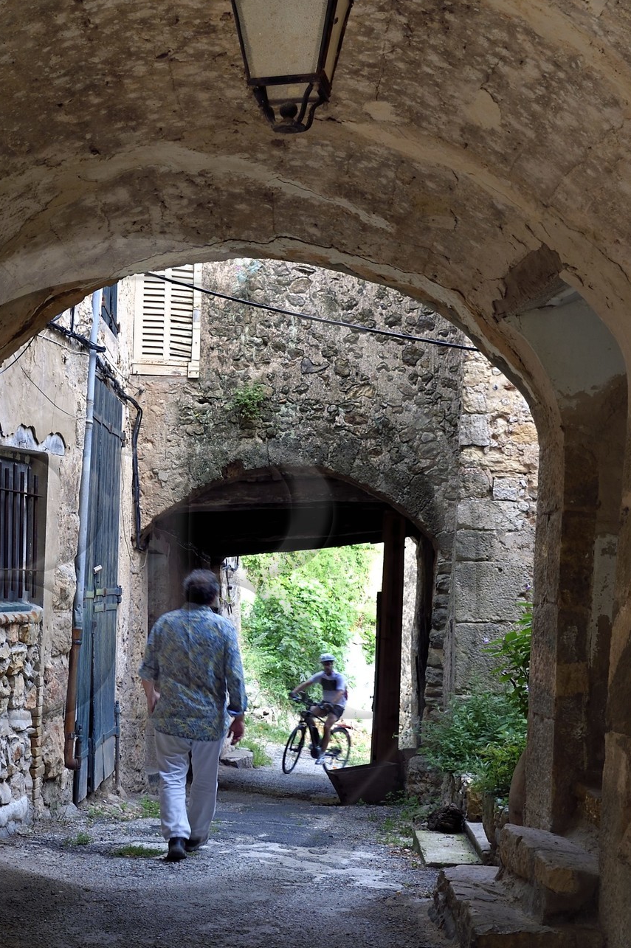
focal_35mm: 58
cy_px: 584
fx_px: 1527
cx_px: 133
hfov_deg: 23.0
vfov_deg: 34.4
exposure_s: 1/30
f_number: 7.1
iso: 200
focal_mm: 31
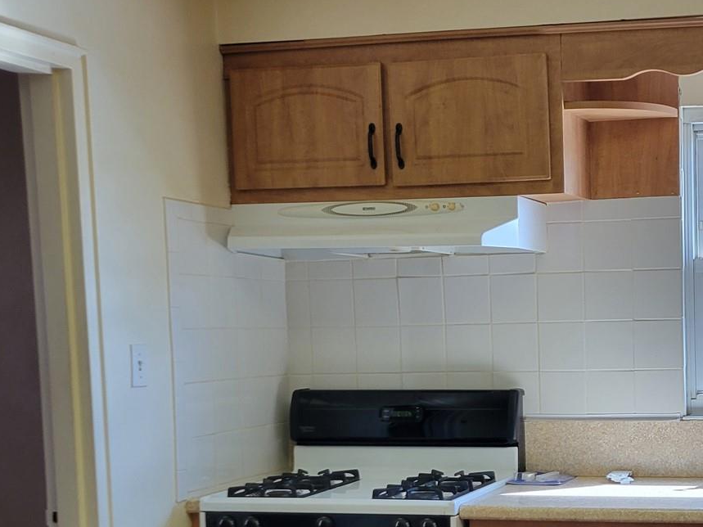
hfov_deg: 29.7
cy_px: 423
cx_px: 651
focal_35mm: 62
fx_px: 1259
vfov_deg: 23.3
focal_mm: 5.4
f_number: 1.8
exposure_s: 1/120
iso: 125
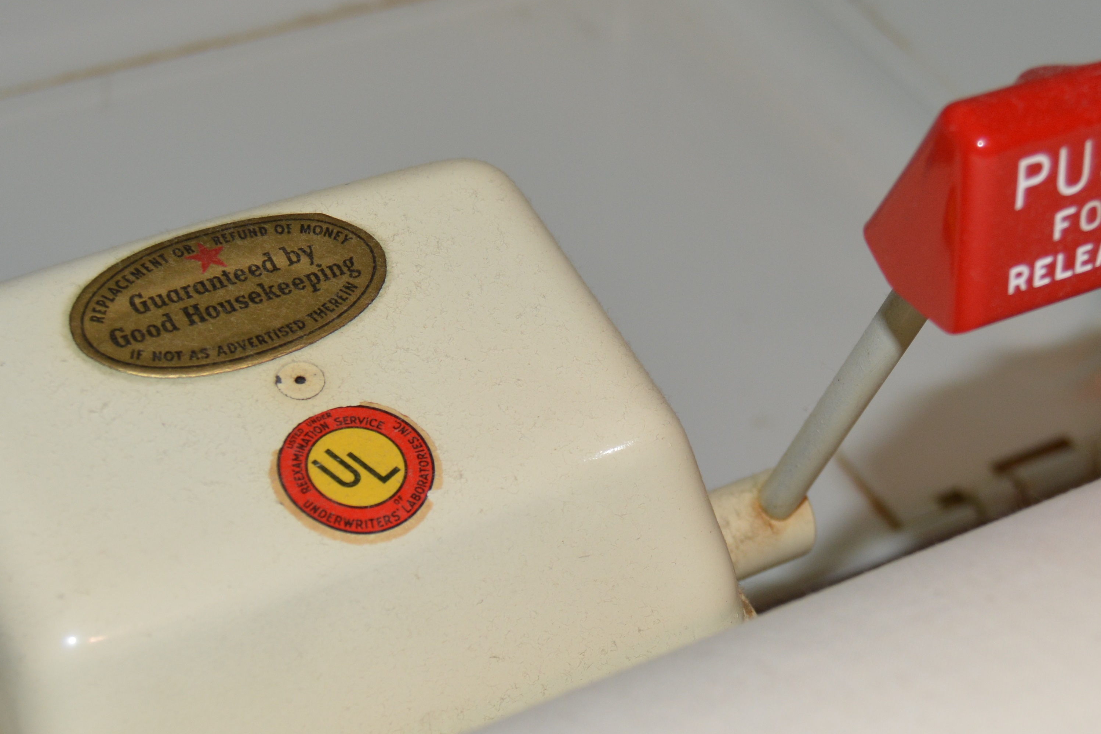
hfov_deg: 25.9
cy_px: 342
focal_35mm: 78
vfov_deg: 17.5
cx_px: 690
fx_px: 2385
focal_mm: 26
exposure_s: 1/60
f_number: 4
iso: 360
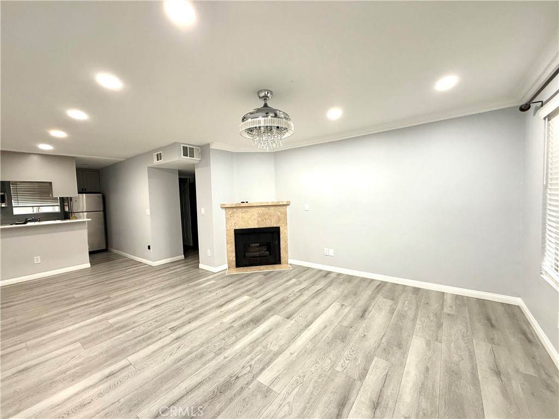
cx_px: 280
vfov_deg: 85.7
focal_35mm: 14
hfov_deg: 102.1
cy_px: 210
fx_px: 226
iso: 250
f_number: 2.2
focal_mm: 2.22
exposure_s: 1/120
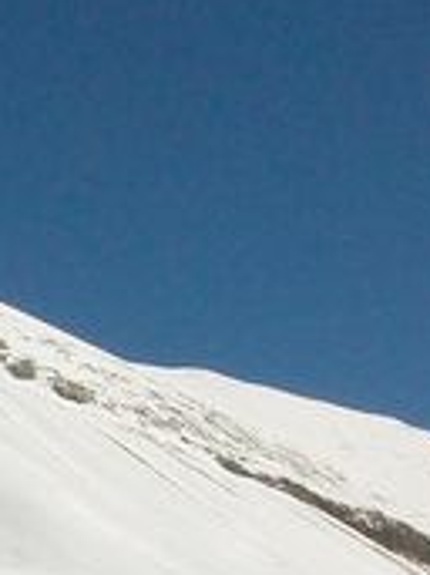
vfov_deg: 12.4
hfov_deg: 9.1
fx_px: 2637
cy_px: 491
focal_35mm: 159
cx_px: -222
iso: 80
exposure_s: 1/1250
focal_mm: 5.7
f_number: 5.5
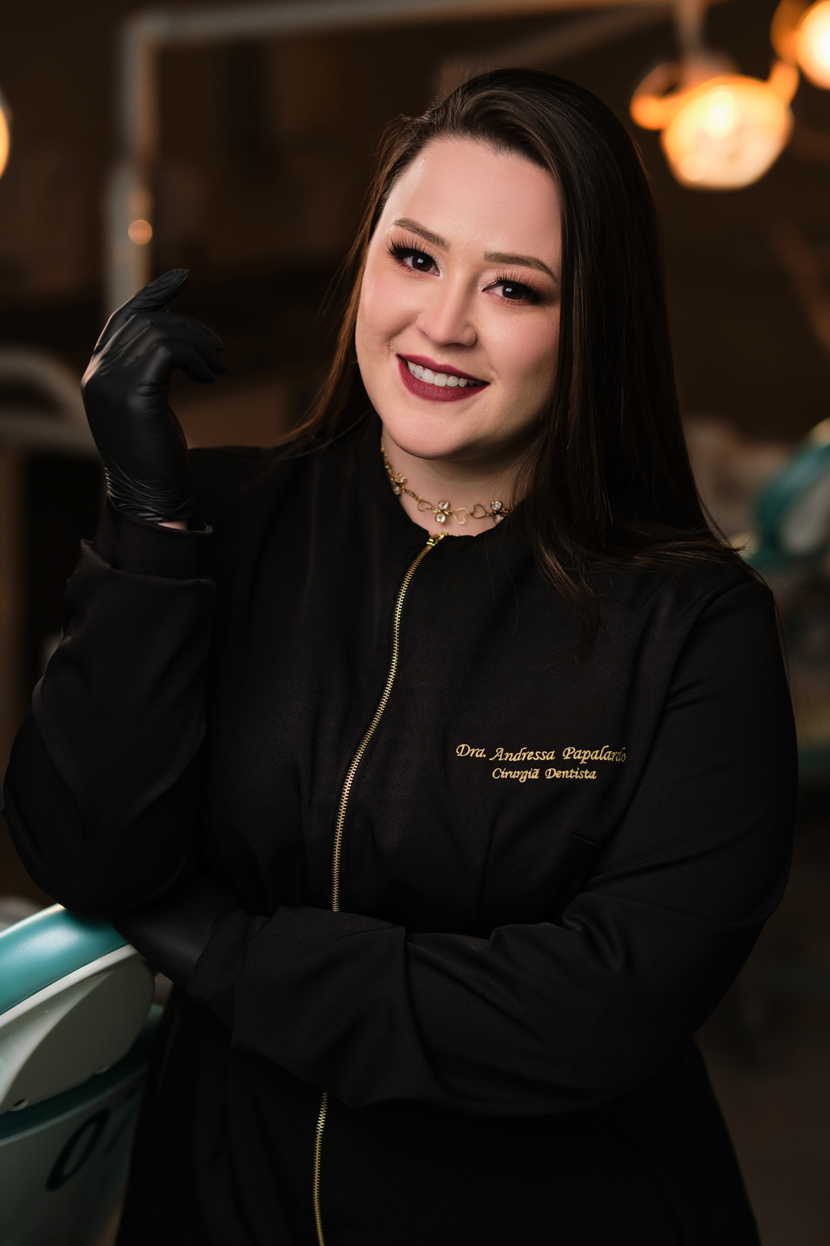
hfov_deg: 18.2
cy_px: 623
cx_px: 415
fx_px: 2594
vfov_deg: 27.0
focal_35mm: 75
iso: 200
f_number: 2
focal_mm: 50
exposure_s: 1/125
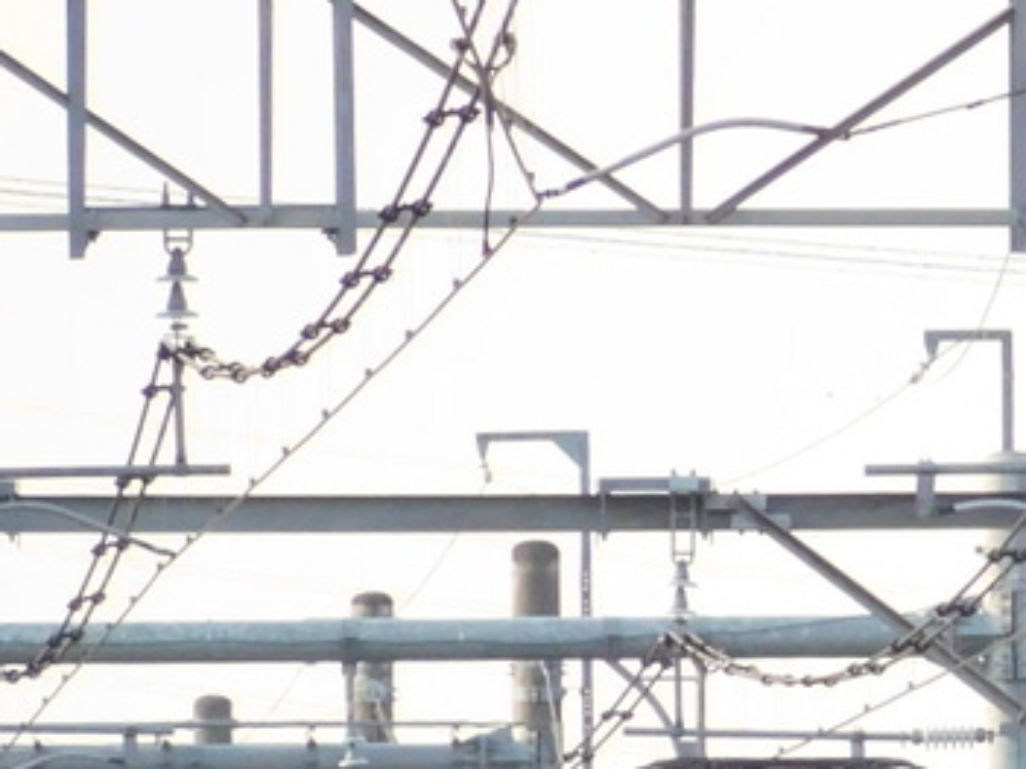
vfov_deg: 1.0
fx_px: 44622
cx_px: 1657
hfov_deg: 1.3
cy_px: 1079
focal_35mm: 1506
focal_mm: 78.1
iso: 400
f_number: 5.9
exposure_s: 1/200
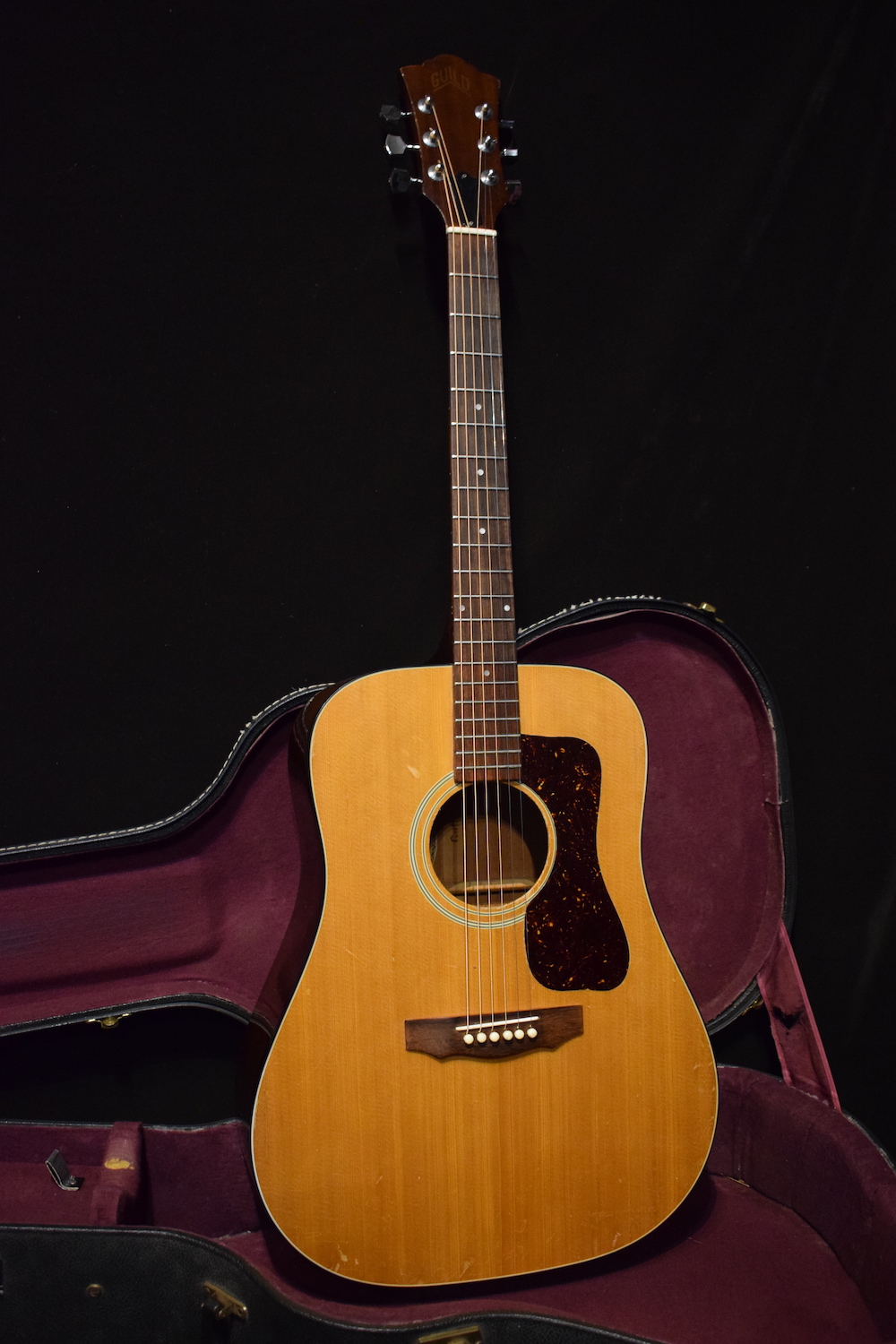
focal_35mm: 34
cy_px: 672
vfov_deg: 55.1
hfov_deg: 38.4
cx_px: 448
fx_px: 1288
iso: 2800
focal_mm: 23
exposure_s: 1/30
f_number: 3.8
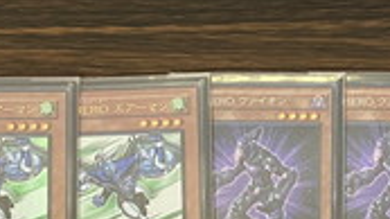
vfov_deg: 9.5
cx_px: 579
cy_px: 559
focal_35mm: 110
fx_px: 1137
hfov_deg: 17.5
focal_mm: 4.25
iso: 160
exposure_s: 1/60
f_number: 1.8
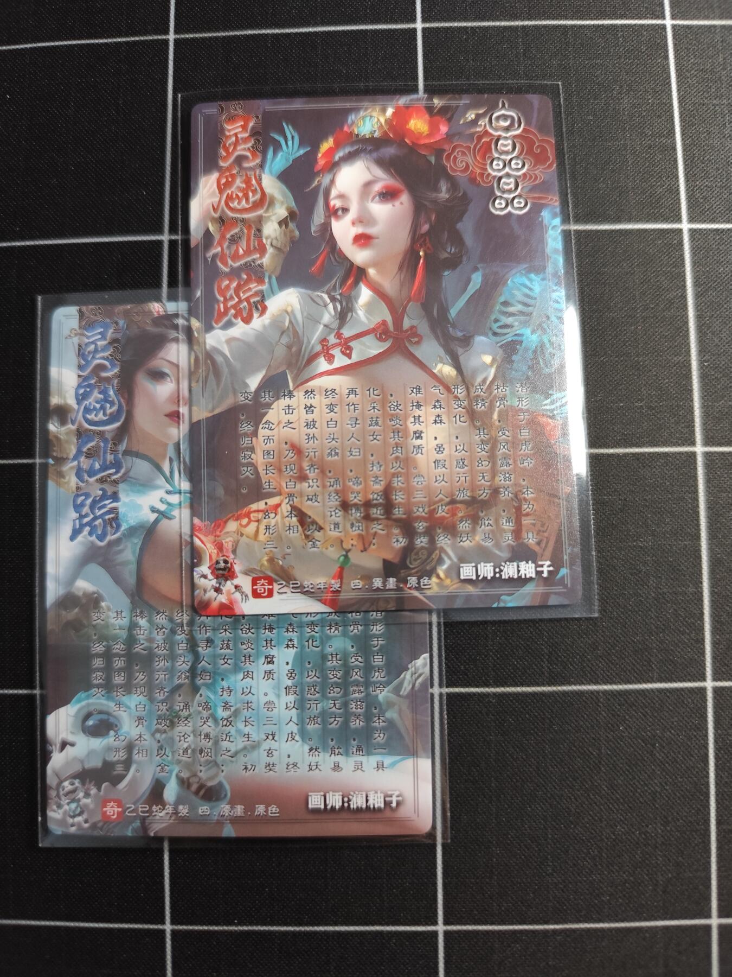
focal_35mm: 23
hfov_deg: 58.9
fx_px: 648
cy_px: 488
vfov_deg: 73.9
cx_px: 366
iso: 1250
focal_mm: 6.14
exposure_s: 1/50
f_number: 1.65
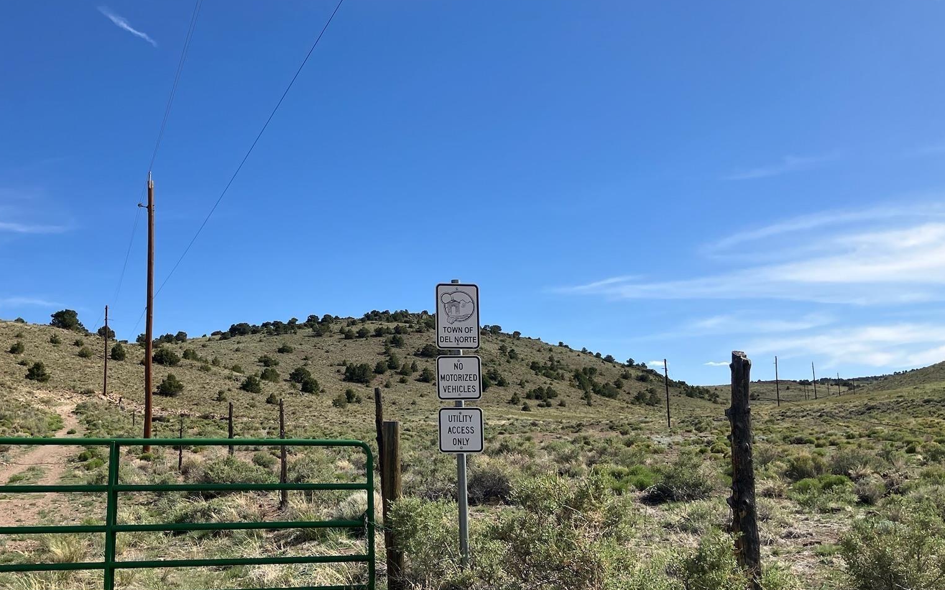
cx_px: 402
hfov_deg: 49.1
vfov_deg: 32.0
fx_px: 1030
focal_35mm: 40
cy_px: 289
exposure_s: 1/2558
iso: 32
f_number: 1.8
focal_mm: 3.99
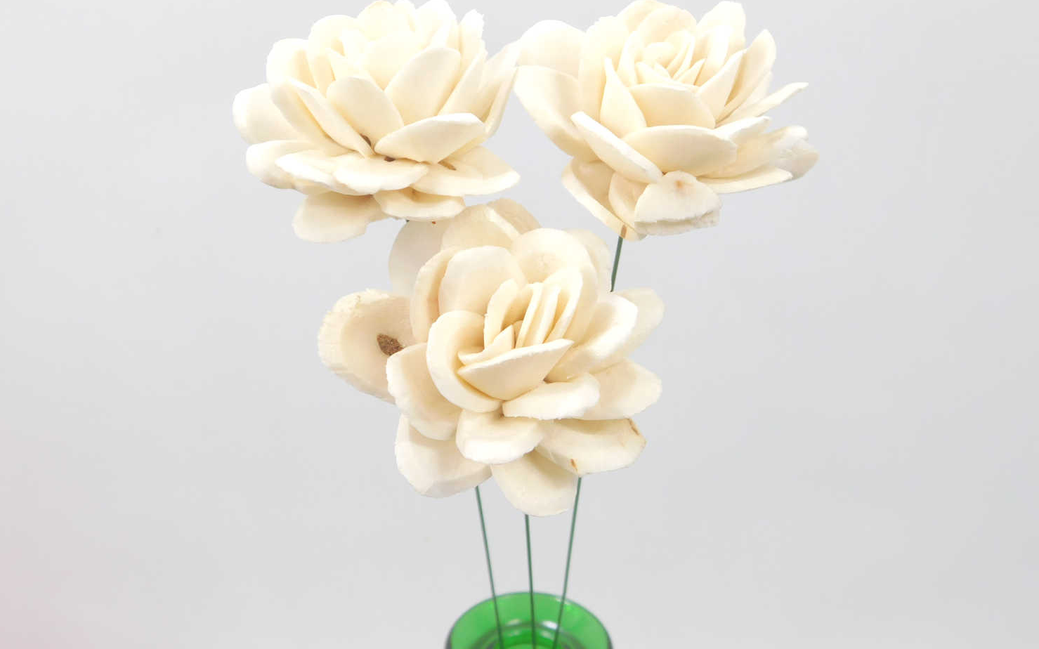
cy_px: 353
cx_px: 521
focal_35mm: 43
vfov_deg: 29.8
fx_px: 1217
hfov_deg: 46.2
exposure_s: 1/160
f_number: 3.6
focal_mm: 7.1
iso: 125
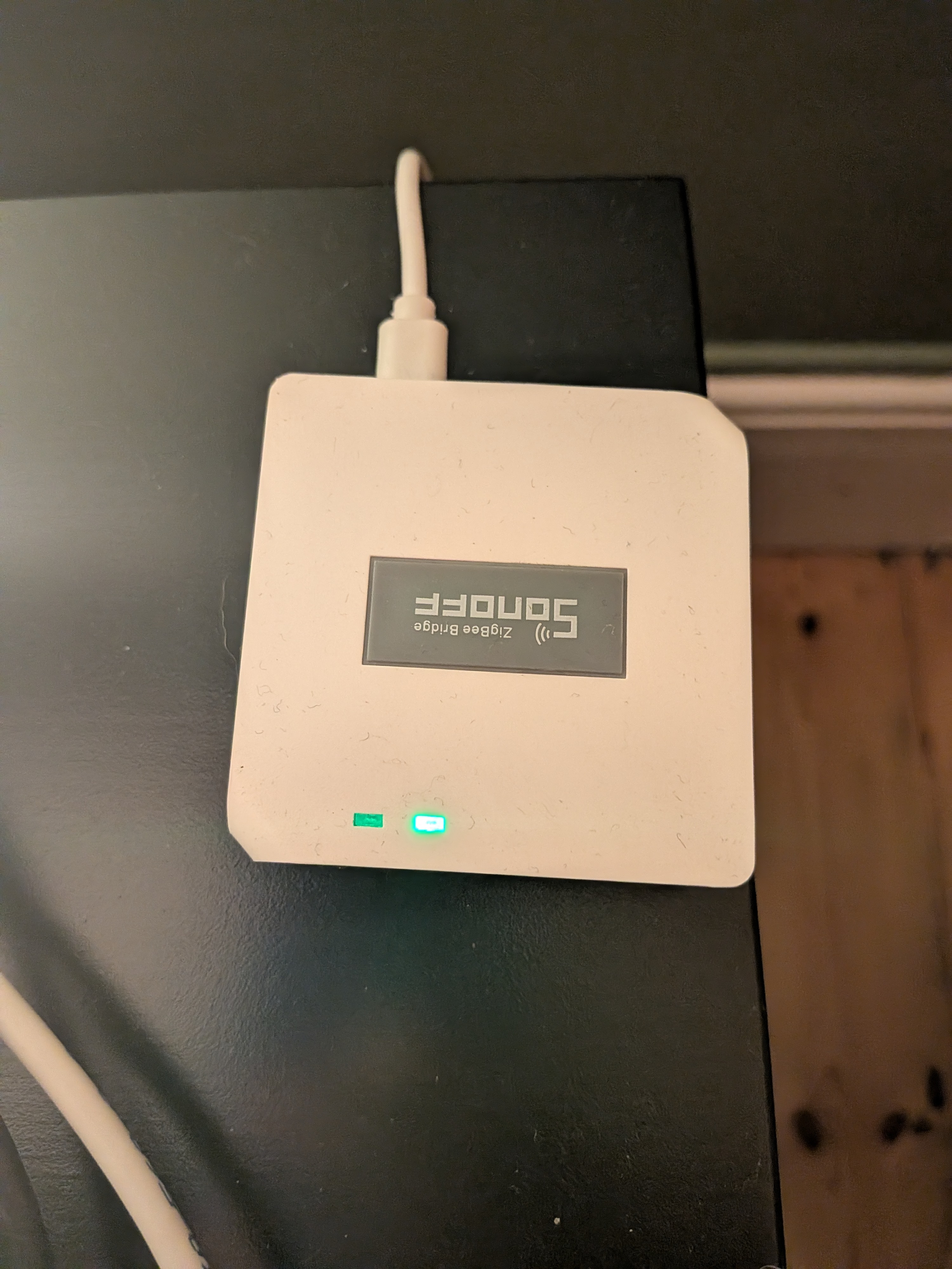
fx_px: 880
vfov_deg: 71.6
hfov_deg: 56.8
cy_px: 634
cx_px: 476
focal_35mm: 24
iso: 166
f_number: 1.7
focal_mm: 4.53
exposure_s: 1/76.9
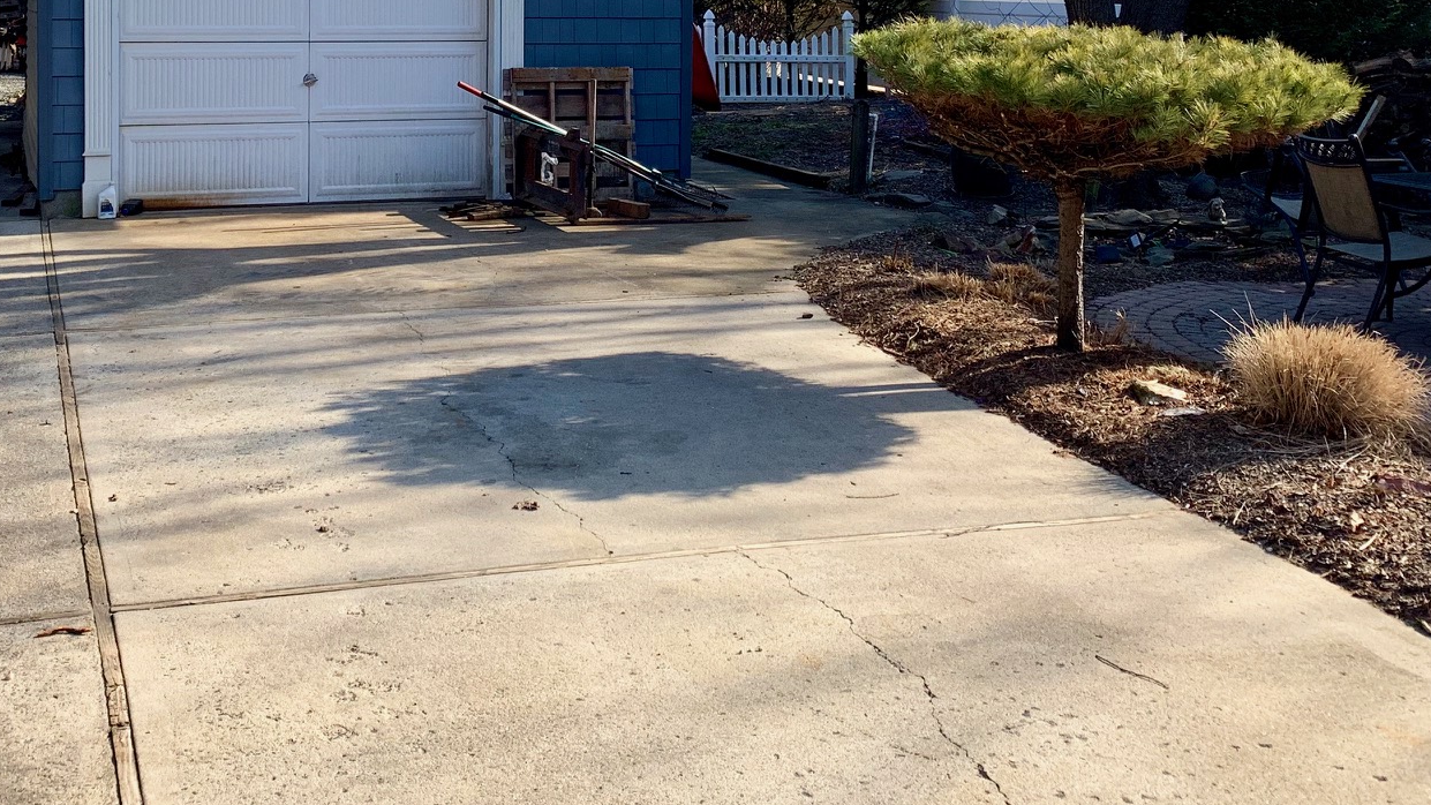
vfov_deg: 25.0
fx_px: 1745
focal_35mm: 46
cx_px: 580
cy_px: 48
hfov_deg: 44.4
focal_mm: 4.25
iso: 25
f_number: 1.8
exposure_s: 1/1266
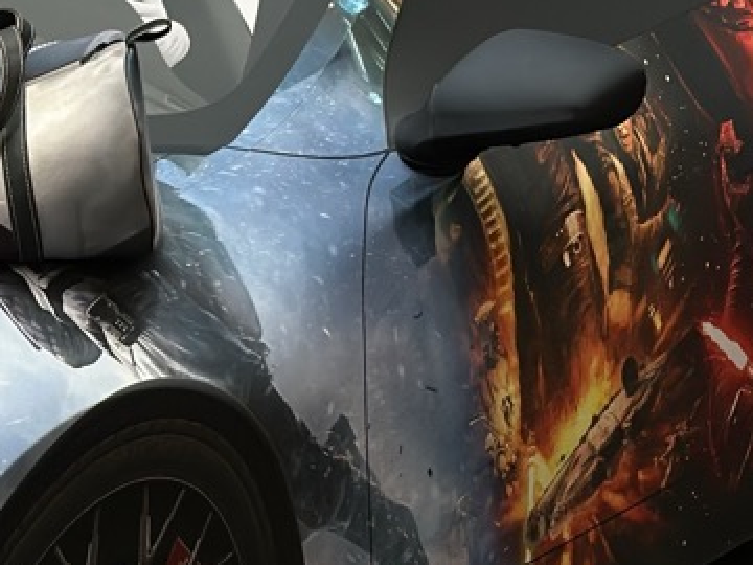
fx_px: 3480
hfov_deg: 12.1
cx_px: -84
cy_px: 433
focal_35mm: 160
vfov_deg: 9.3
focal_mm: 6.86
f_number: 1.78
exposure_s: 1/631
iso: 80
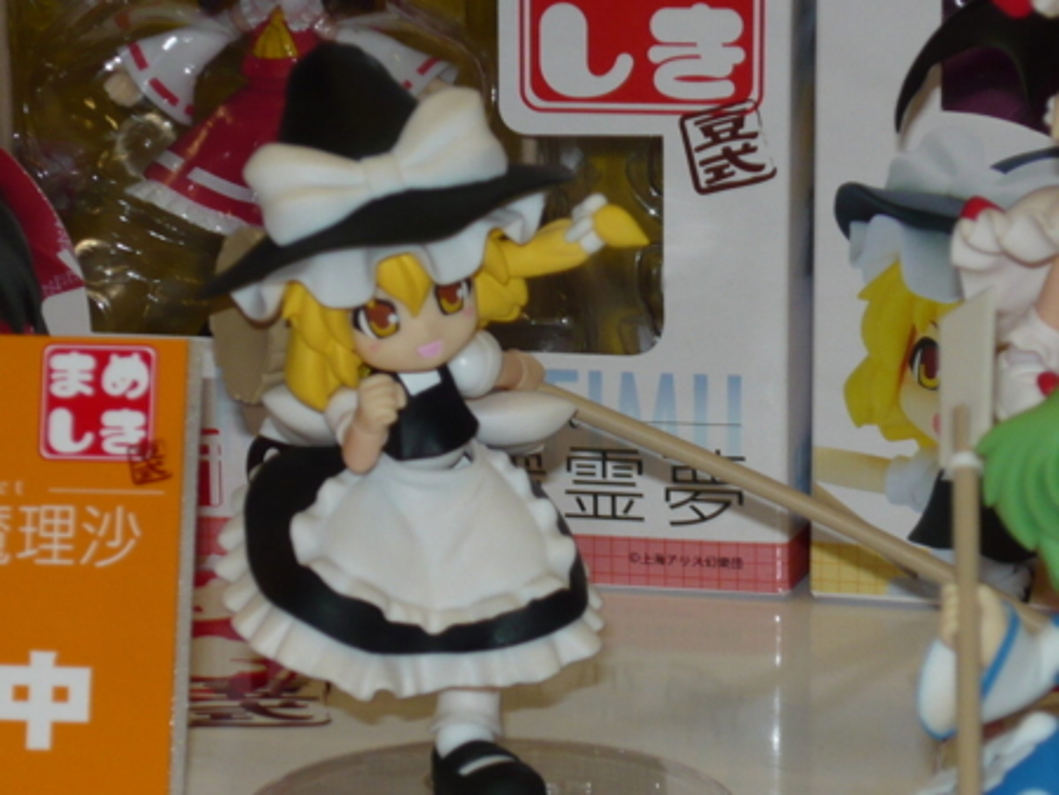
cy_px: 398
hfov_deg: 14.0
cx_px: 530
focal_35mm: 141
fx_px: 4316
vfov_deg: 10.5
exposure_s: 1/50
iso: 100
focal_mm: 14.6
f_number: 4.6
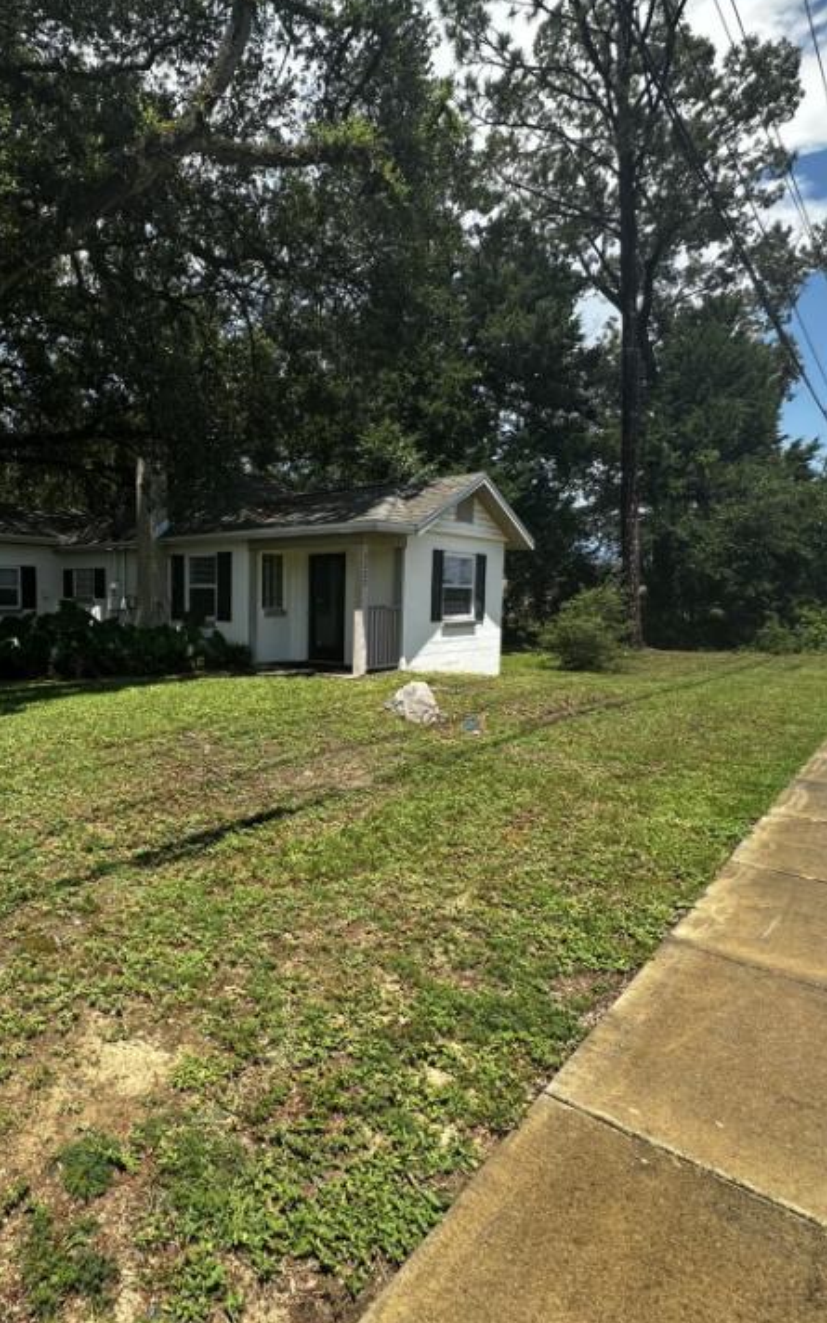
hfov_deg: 57.4
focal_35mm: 20
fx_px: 721
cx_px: 234
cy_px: 656
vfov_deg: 85.1
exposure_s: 1/875
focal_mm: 2.22
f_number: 2.2
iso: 40
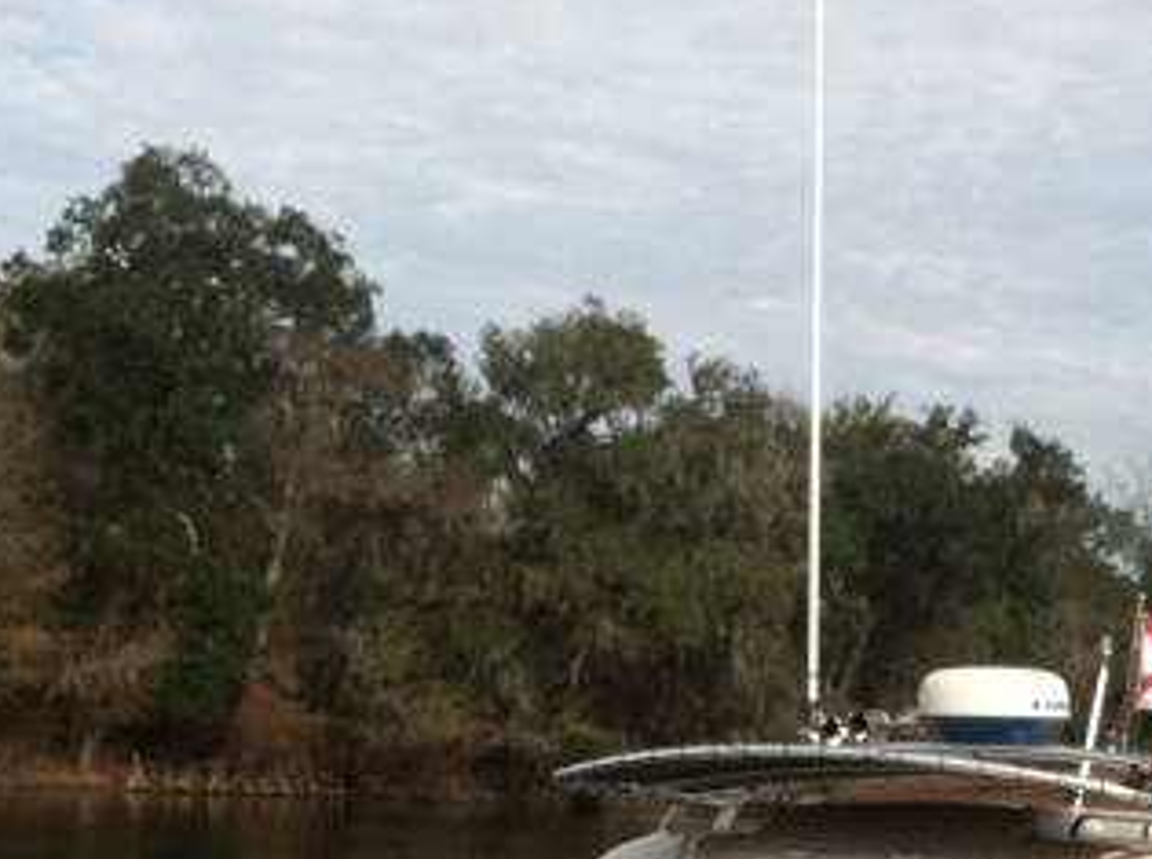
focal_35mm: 89
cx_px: 973
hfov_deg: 21.7
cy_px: 958
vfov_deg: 16.0
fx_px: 2956
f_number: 2.8
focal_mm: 3.85
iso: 80
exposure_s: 1/1429
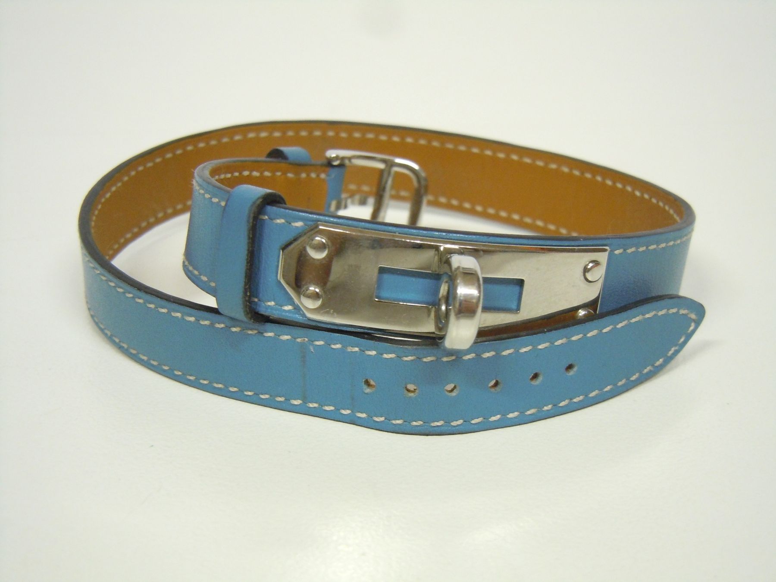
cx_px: 388
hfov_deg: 28.6
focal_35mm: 68
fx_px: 1524
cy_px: 291
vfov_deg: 21.6
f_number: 4.1
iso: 400
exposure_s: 1/8
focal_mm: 12.2
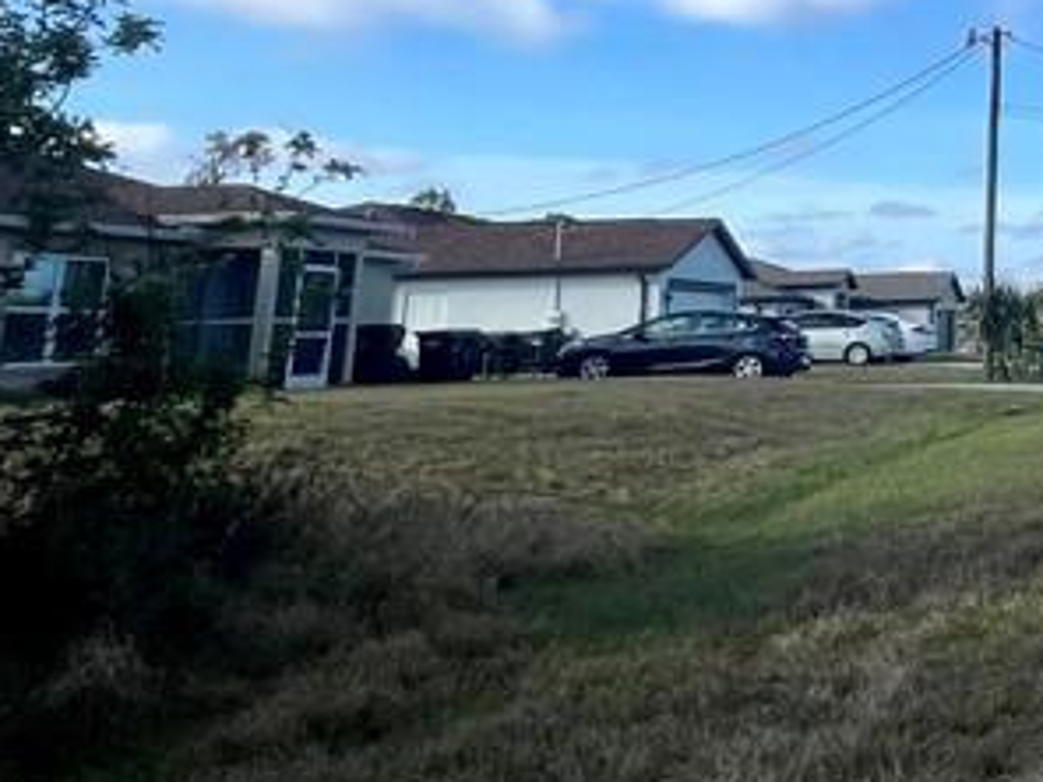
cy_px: 70
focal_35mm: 45
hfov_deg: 28.4
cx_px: 1547
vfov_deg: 30.7
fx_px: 1356
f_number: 1.8
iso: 32
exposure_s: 1/1647
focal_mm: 1.57
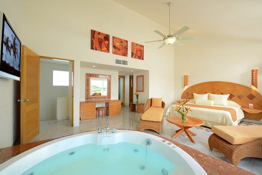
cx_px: 131
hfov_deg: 100.4
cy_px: 88
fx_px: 109
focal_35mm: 15
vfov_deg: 77.3
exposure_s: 1/13
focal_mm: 15
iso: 100
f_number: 8
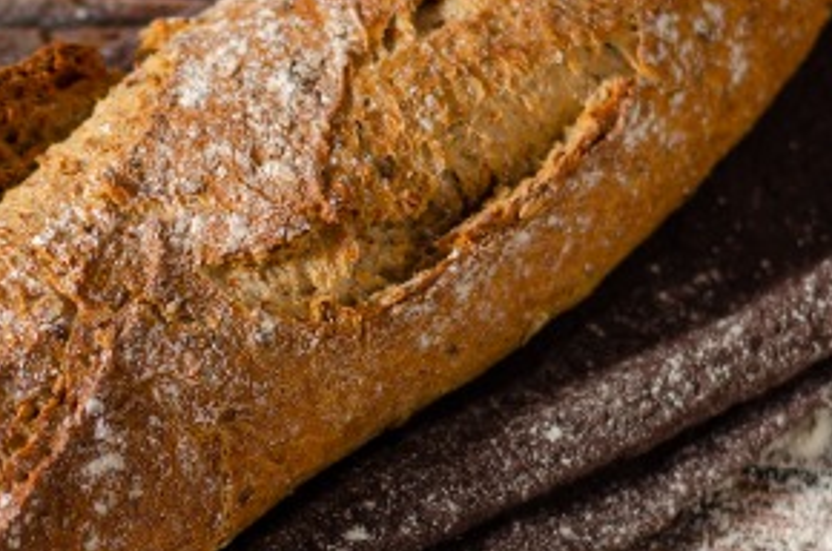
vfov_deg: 6.2
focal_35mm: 220
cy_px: 489
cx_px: 34
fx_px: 5073
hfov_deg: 9.3
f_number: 2.5
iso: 100
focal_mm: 50
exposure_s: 1/250
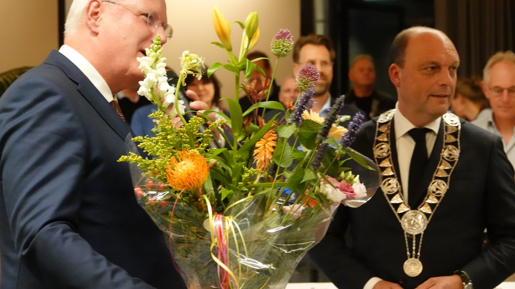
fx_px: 1830
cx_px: 258
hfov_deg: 16.0
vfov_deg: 9.0
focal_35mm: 134
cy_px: 136
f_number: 4
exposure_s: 1/125
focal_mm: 46.41
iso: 4000
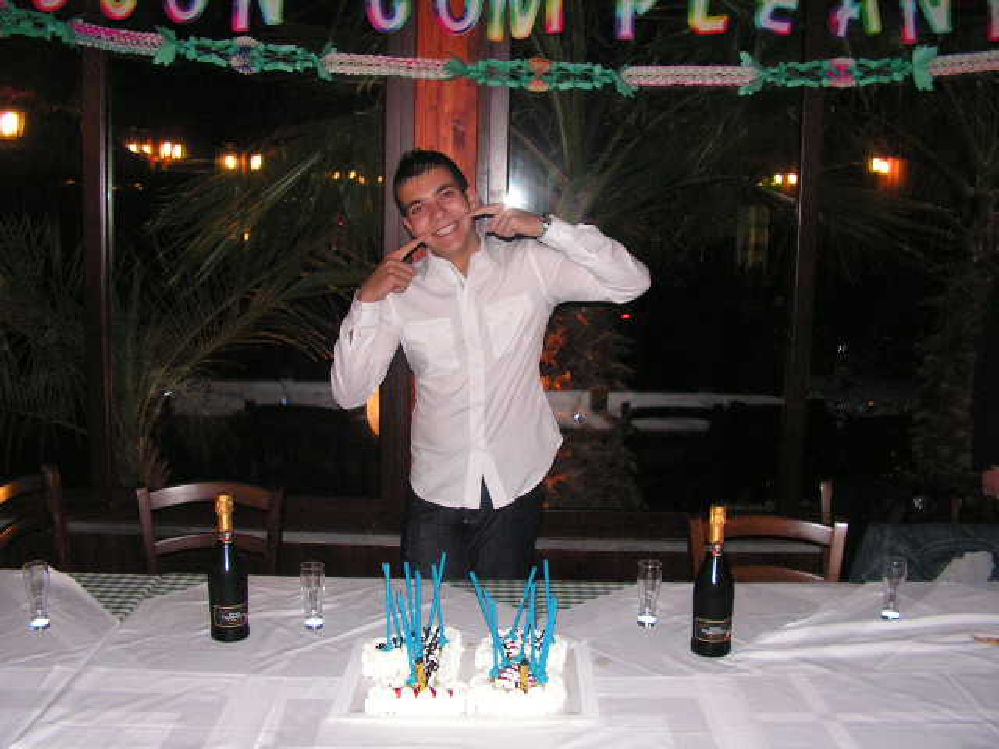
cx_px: 500
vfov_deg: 39.7
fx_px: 1039
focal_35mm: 36
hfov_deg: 51.4
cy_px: 374
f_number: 3.2
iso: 200
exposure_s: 1/40
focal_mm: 6
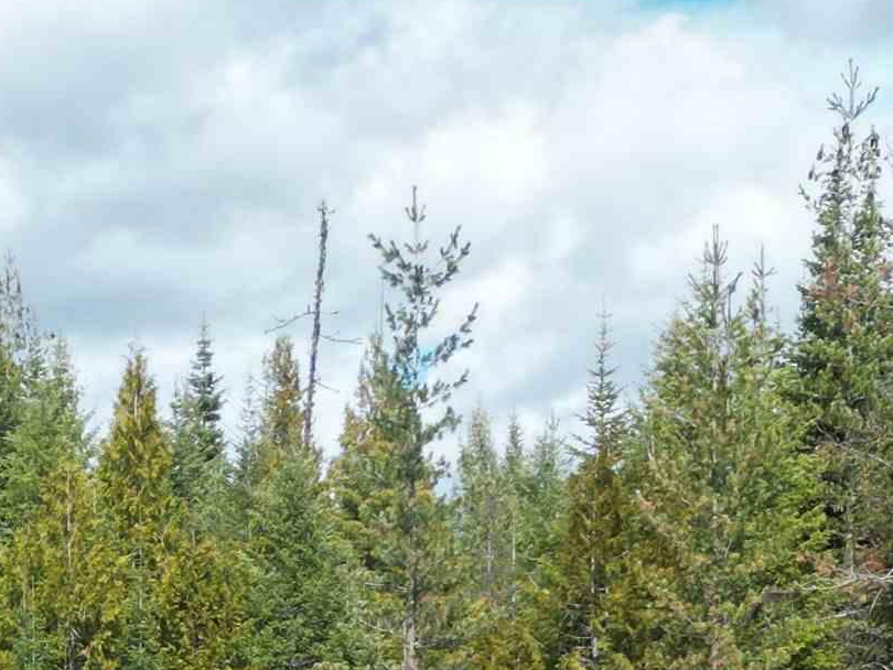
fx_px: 2348
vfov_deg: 15.2
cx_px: -49
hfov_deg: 20.7
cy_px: 972
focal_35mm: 91
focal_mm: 6.72
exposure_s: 1/2500
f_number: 1.7
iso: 150
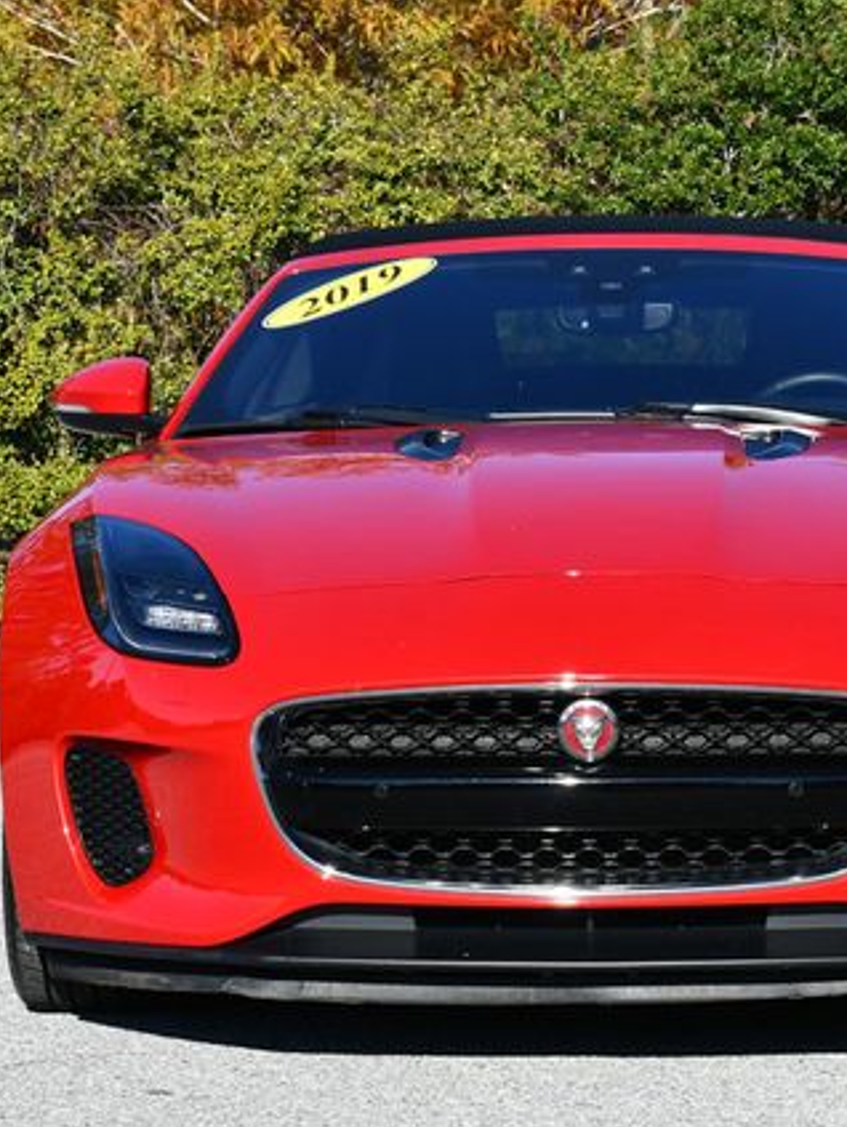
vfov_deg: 12.3
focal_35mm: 160
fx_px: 5212
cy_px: 567
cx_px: 575
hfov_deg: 9.3
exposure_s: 1/250
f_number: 8
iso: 110
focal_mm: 55
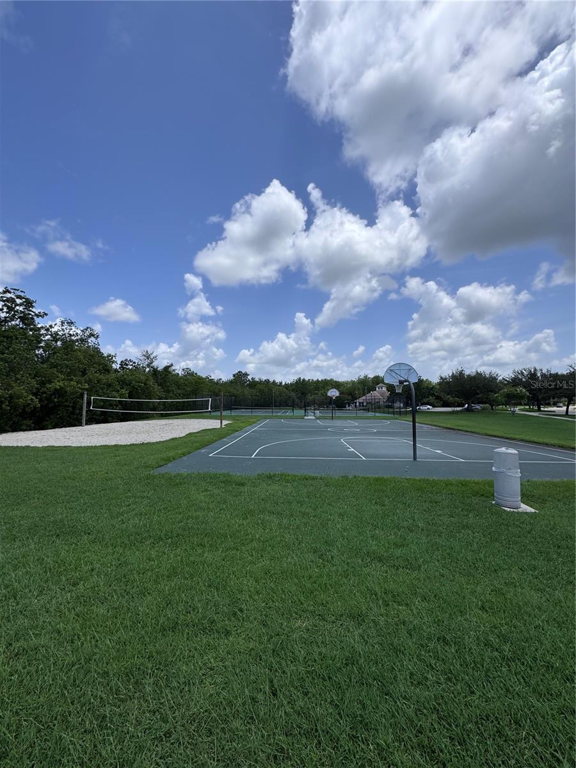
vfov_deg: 102.1
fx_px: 311
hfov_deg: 85.7
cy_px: 384
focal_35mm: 14
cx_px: 288
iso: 50
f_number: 2.2
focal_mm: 2.22
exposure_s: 1/3106
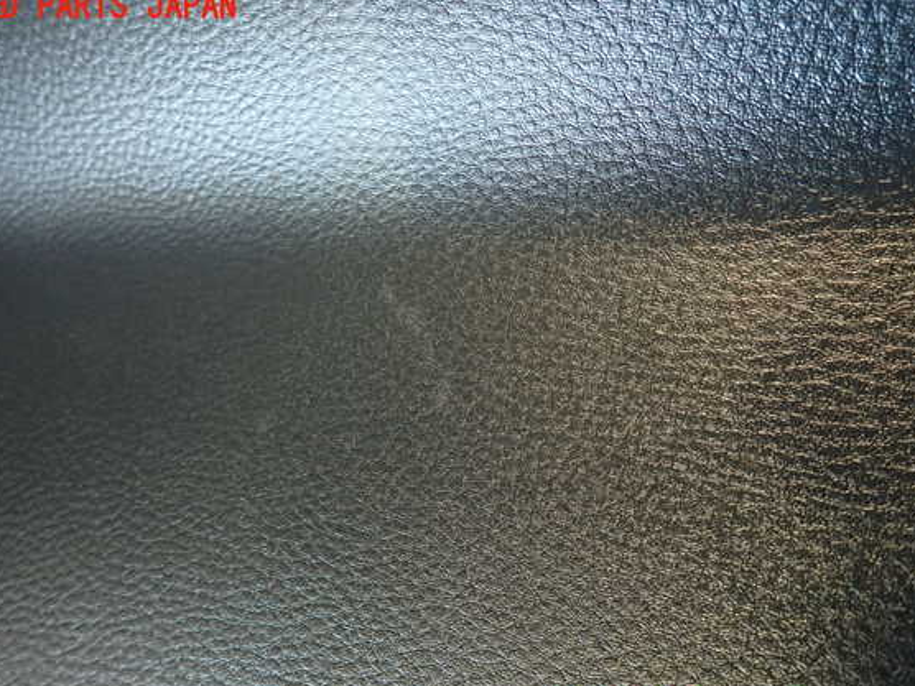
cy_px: 357
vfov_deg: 51.3
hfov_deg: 65.3
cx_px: 431
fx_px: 714
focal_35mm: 27
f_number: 2
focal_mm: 4.5
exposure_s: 1/30
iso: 250
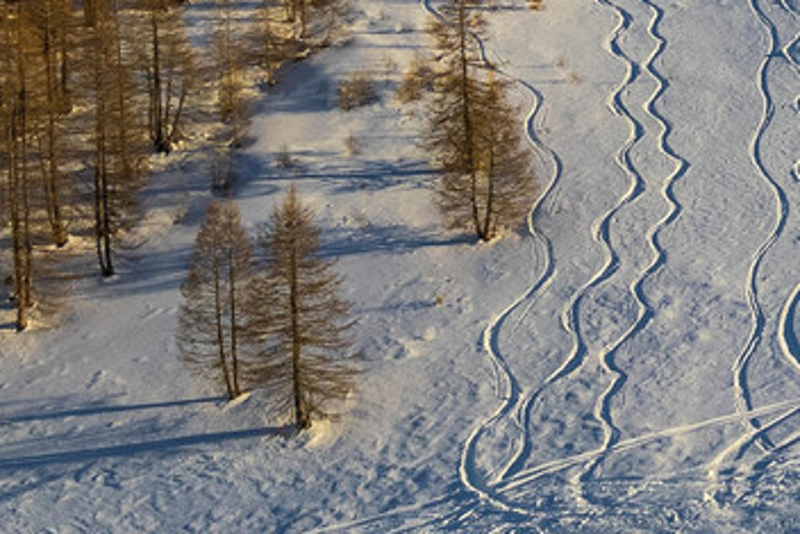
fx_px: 2223
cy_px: 127
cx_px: 955
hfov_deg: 19.3
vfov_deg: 13.6
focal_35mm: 100
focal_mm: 8.4
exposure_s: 1/4000
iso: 100
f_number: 2.8
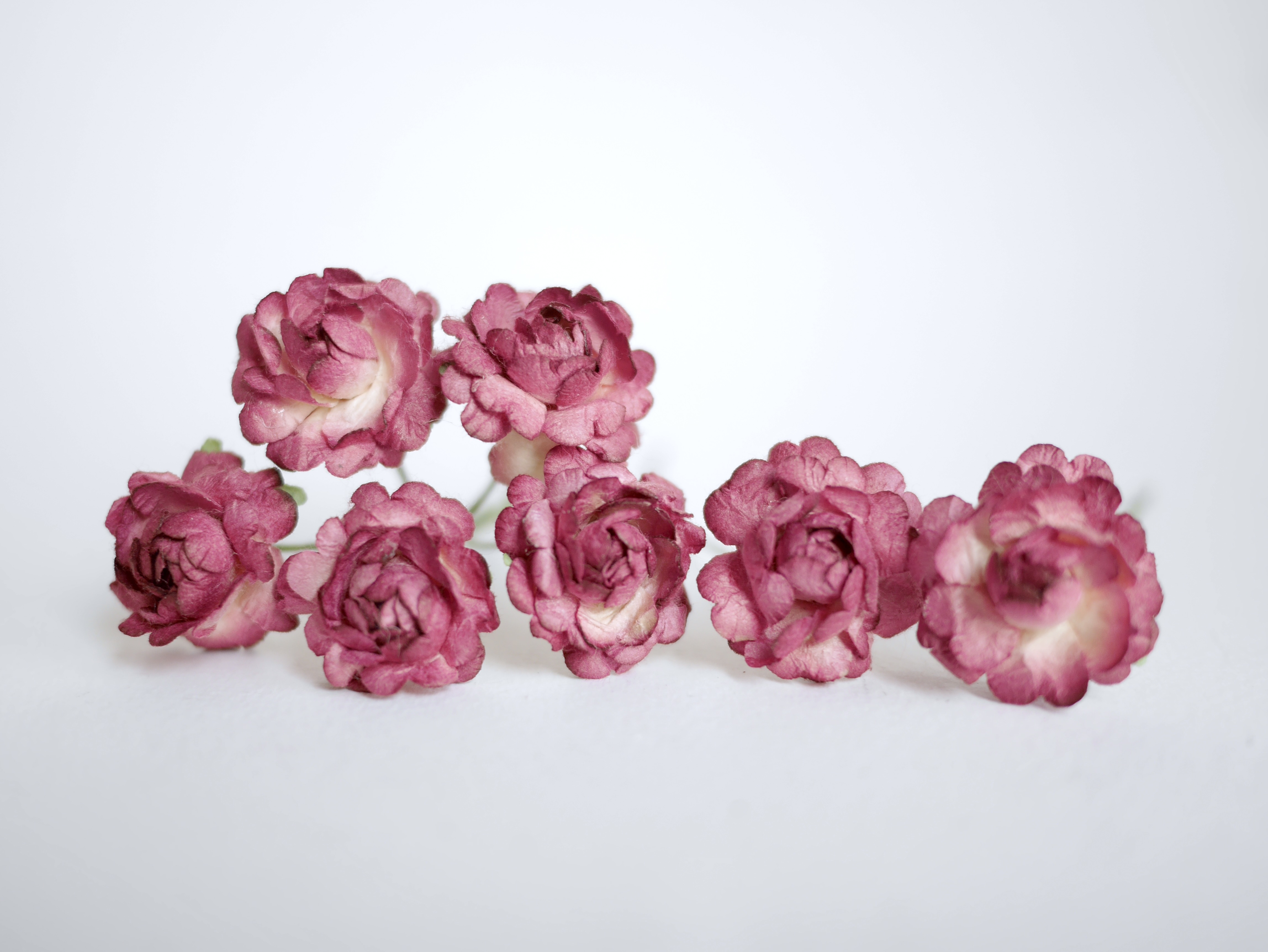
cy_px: 476
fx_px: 1466
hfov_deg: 46.8
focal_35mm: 40
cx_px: 634
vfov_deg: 36.0
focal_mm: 20
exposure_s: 1/60
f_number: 1.7
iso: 320
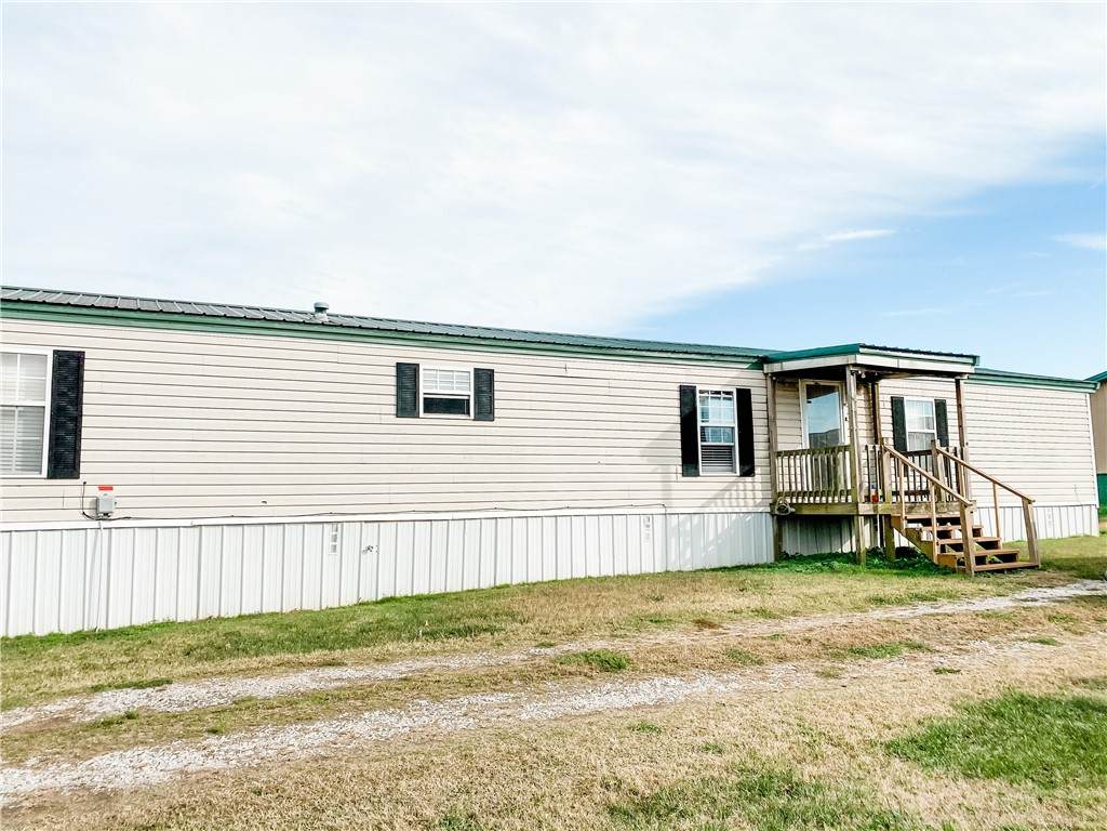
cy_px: 416
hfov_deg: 67.3
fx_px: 831
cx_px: 554
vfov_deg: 53.1
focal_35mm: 26
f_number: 1.8
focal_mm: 4.25
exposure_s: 1/3700
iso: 32
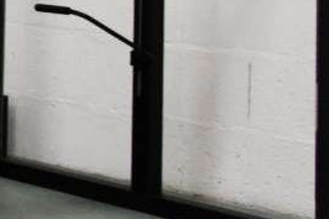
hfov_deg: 9.7
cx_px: -480
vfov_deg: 7.2
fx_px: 1699
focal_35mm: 186
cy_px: -178
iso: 900
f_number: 3.8
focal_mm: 22
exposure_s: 1/125
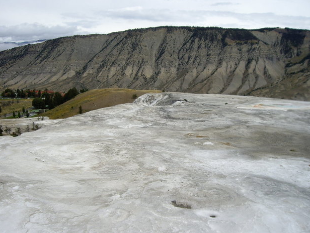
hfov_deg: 47.9
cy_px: 115
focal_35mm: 39
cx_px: 156
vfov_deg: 36.8
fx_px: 349
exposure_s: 1/640
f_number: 4.3
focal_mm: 6.2
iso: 50
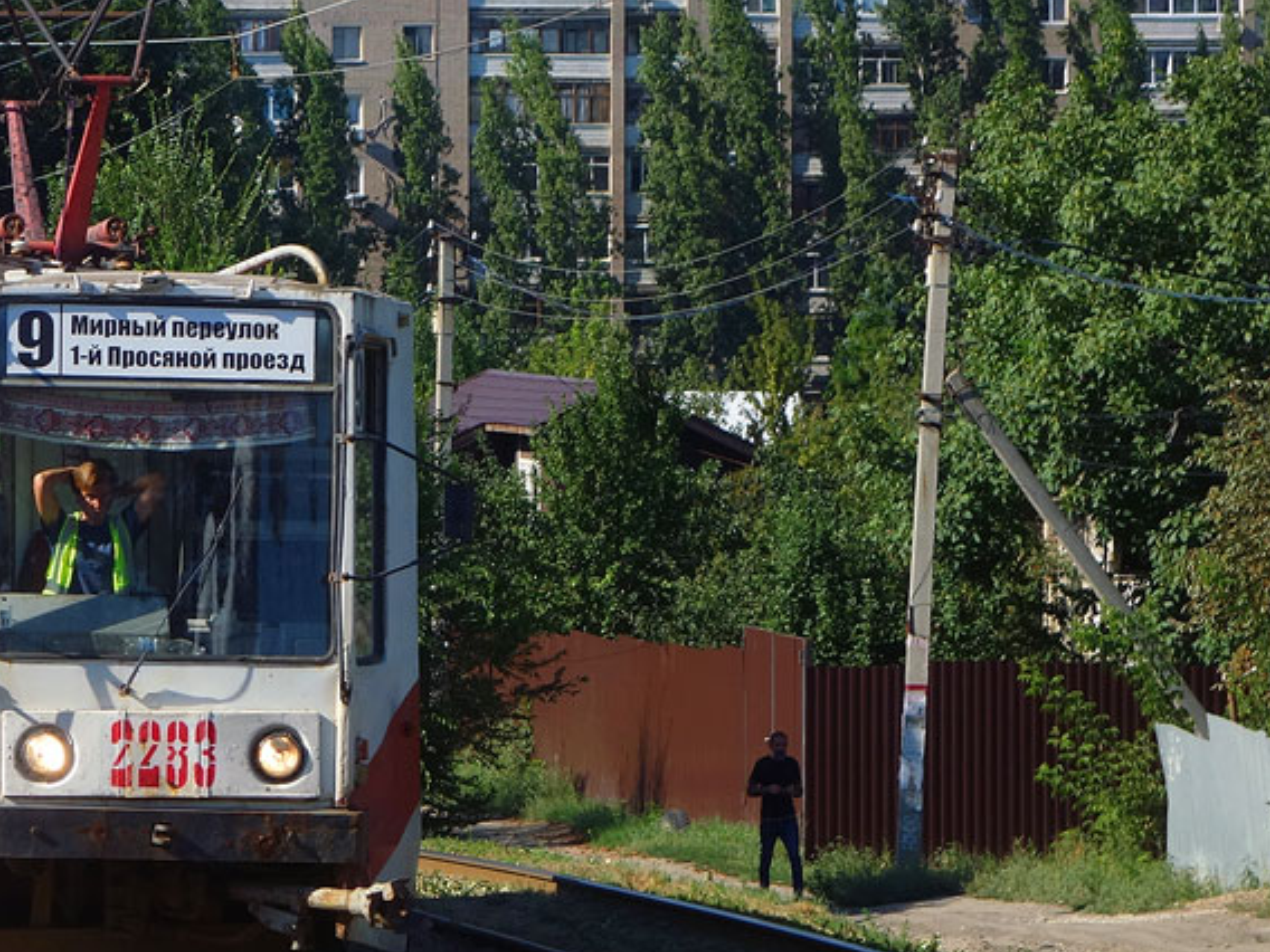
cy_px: 297
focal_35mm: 203
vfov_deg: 7.3
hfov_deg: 9.7
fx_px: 7448
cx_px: 65
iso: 125
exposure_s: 1/500
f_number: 6.3
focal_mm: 37.1
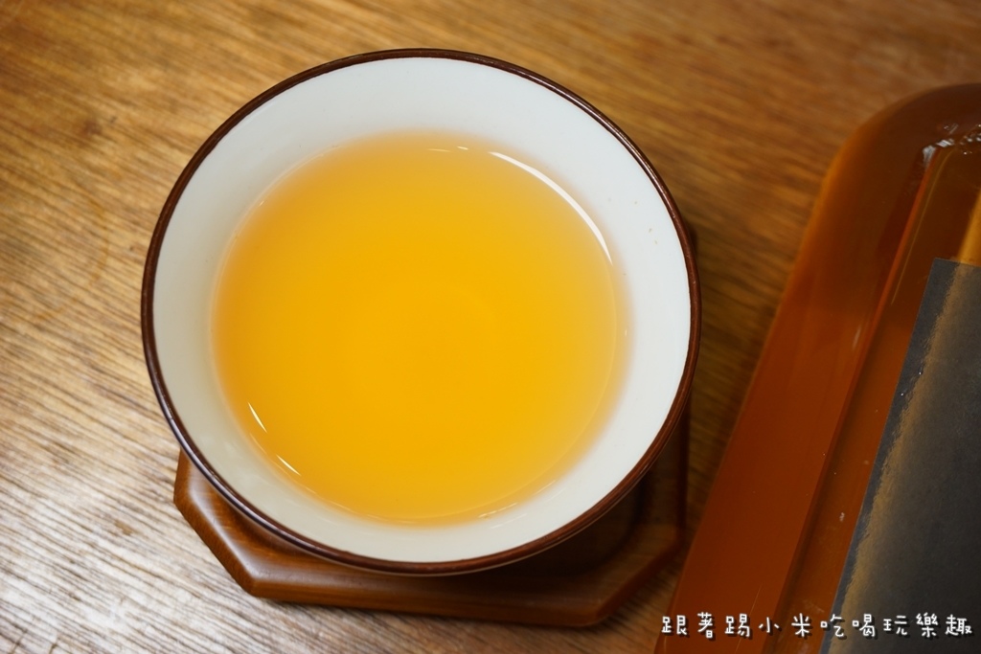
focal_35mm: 50
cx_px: 490
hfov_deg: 40.0
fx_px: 1349
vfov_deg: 27.3
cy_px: 327
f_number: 5
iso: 400
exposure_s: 1/60
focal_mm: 33
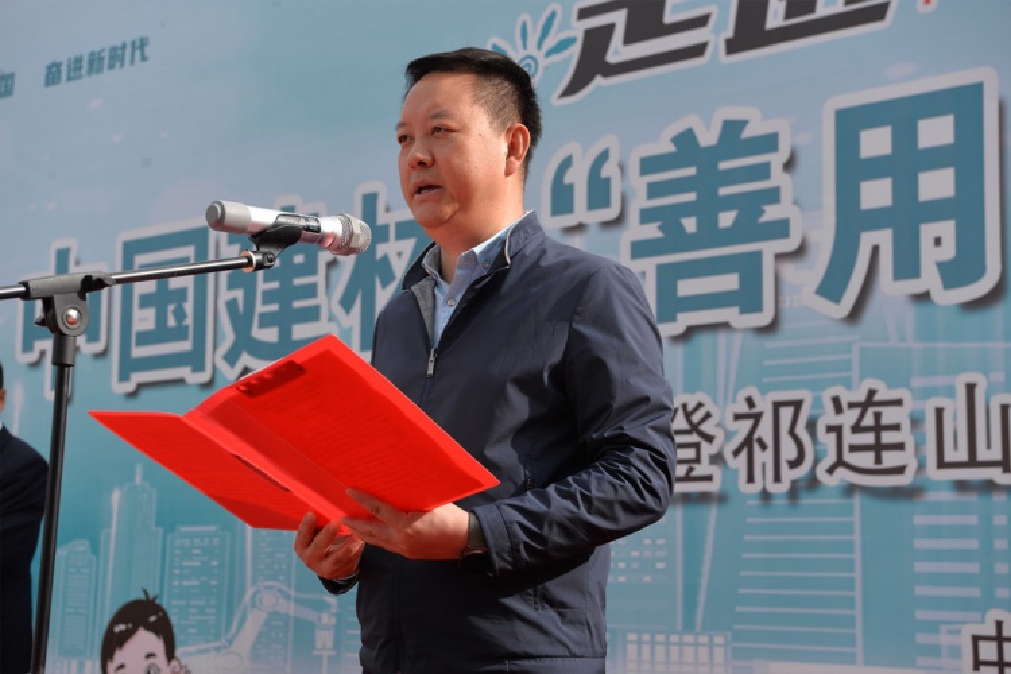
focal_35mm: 70
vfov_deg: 19.5
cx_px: 506
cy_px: 337
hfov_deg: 28.8
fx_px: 1966
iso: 100
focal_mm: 70
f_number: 8
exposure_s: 1/250
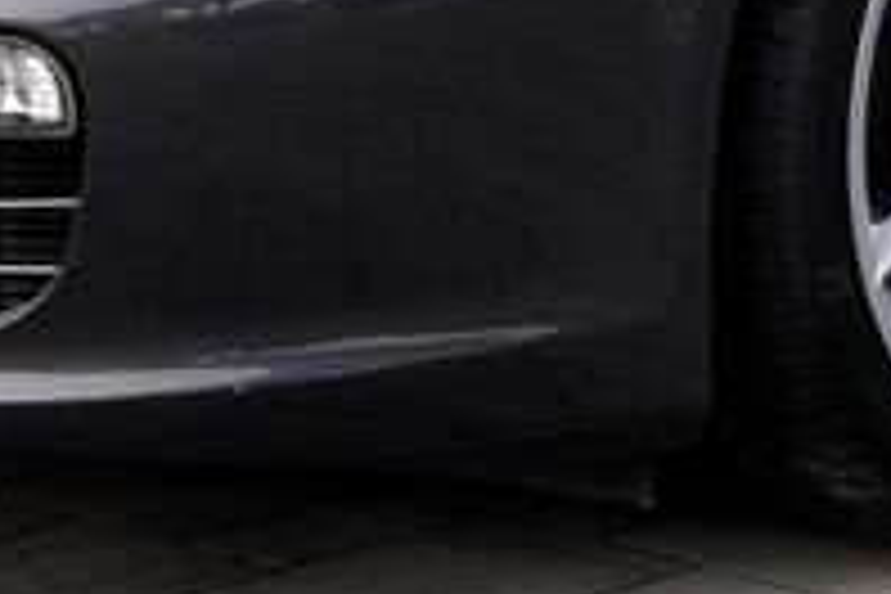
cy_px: -362
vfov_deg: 5.0
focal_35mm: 274
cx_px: 918
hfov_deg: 7.5
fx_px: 6781
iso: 100
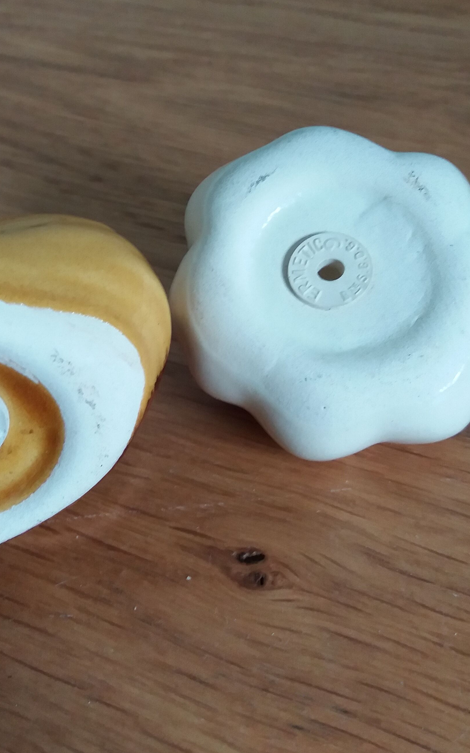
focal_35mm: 47
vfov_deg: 42.4
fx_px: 963
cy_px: 299
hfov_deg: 27.3
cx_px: 171
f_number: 1.9
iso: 160
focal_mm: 3.7
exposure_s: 1/25
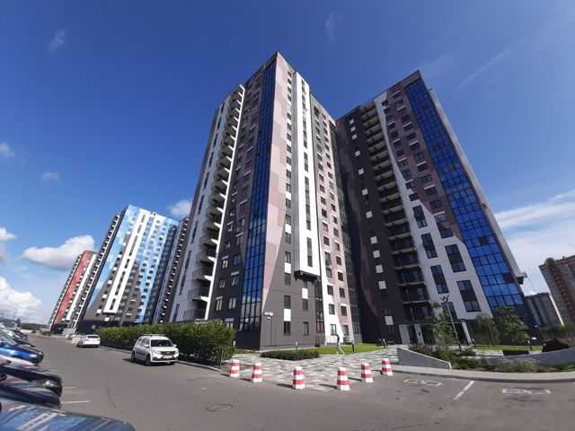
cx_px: 288
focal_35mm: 13
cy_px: 216
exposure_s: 1/1282
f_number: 2.2
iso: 40
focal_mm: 1.42
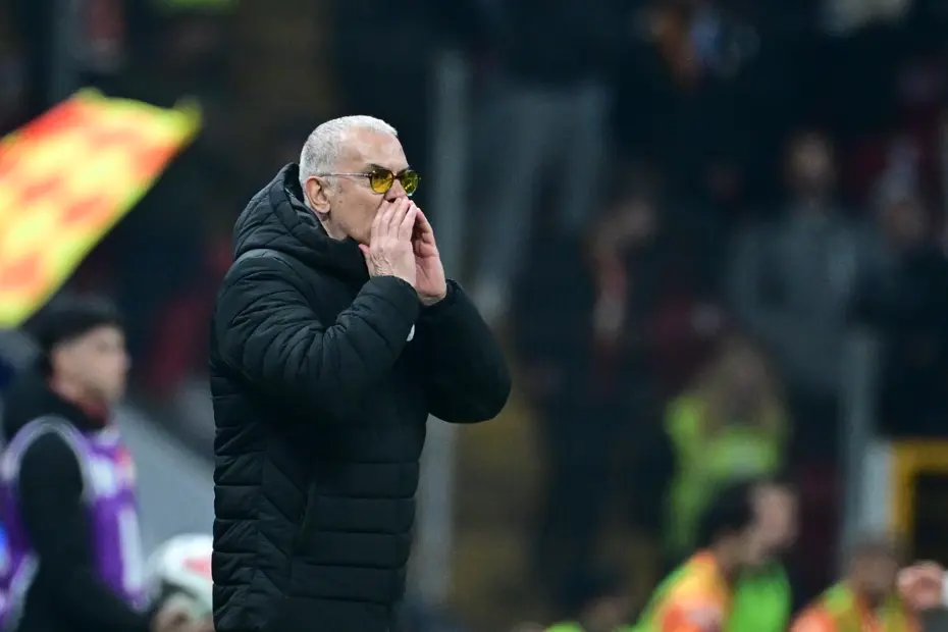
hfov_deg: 3.4
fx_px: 15799
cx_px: 474
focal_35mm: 600
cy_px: 316
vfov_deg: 2.3
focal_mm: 400
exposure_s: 1/2000
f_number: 2.8
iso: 3200
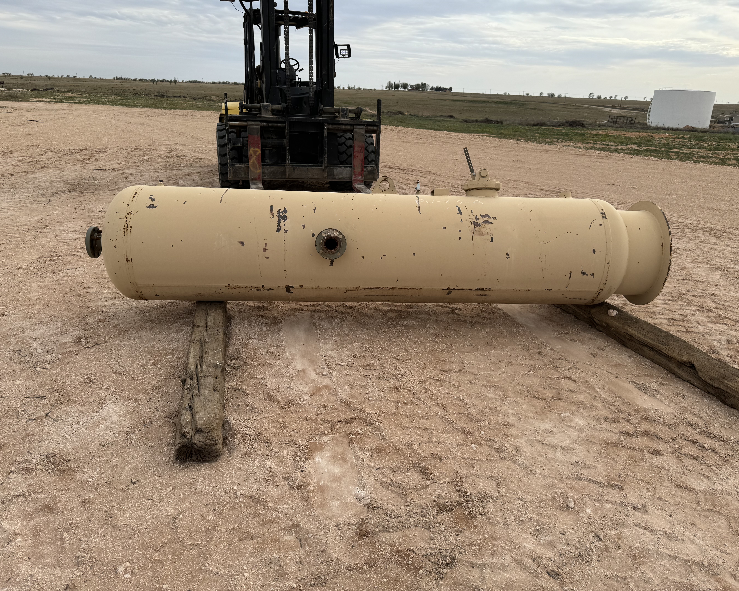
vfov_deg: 56.8
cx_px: 393
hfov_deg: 68.0
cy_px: 296
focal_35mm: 25
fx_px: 547
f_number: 1.78
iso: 80
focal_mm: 6.86
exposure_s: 1/2710
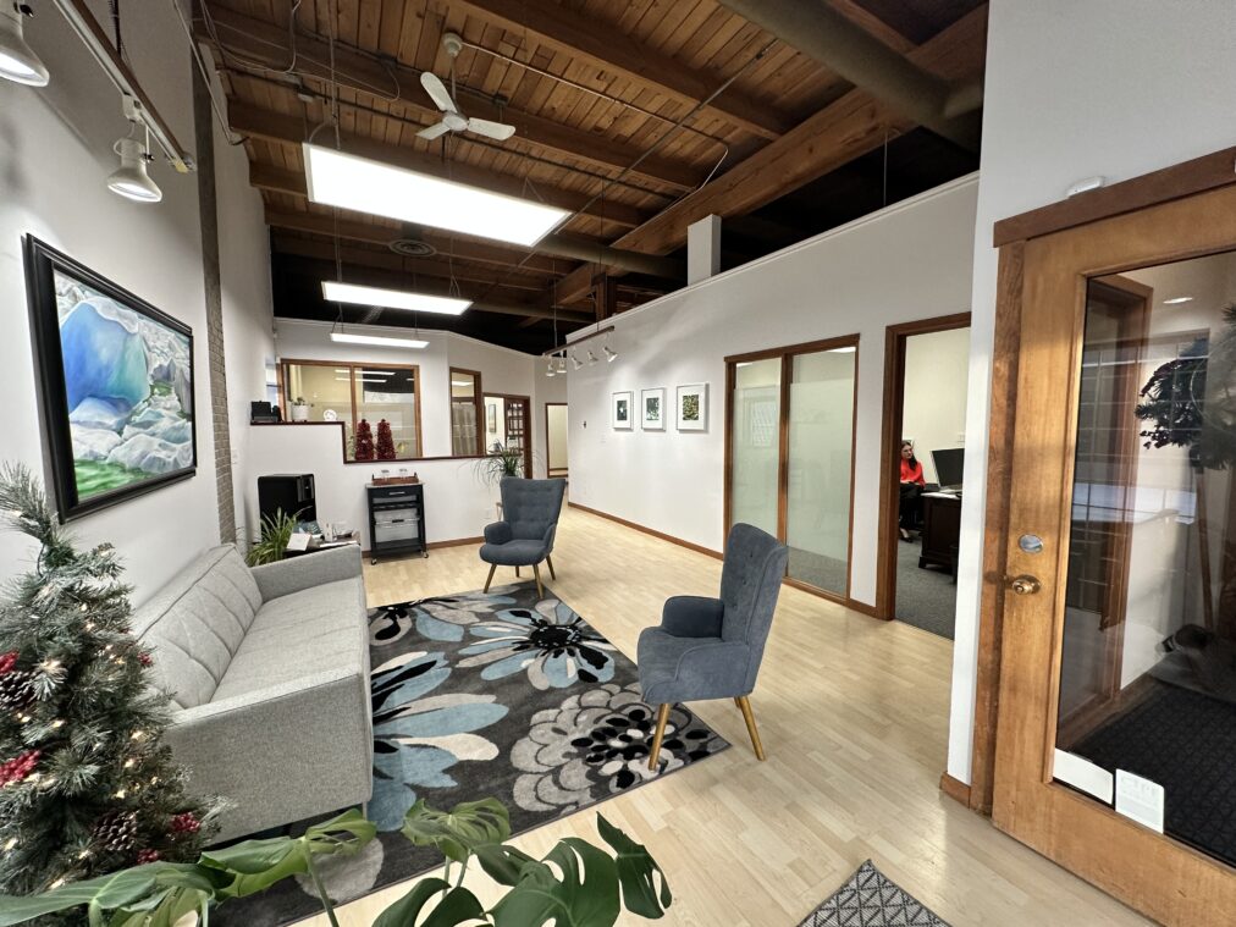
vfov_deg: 85.7
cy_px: 464
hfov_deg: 102.1
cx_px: 618
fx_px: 500
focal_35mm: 14
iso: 160
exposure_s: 1/120
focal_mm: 2.22
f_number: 2.2
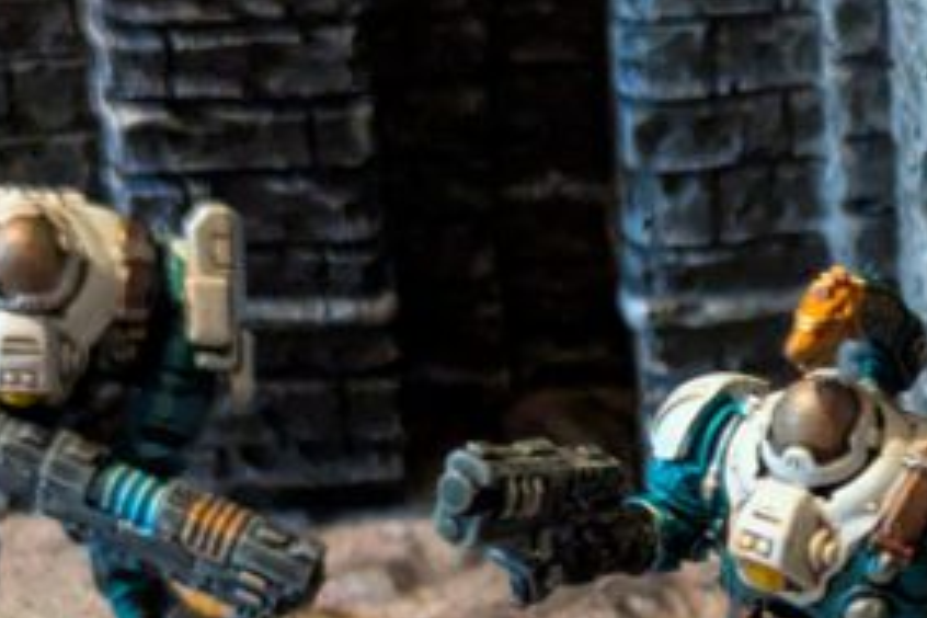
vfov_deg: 10.0
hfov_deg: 14.9
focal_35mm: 136
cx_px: 904
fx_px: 3502
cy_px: 680
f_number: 1.85
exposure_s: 1/33.3
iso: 2143
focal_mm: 6.81
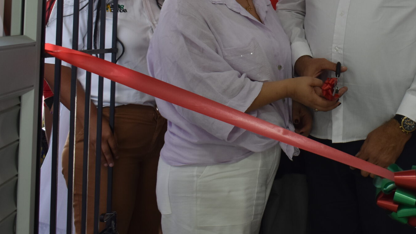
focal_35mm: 90
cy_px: -8
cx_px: 366
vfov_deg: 13.2
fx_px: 993
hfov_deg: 23.1
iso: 400
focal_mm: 30
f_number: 5
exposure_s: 1/80
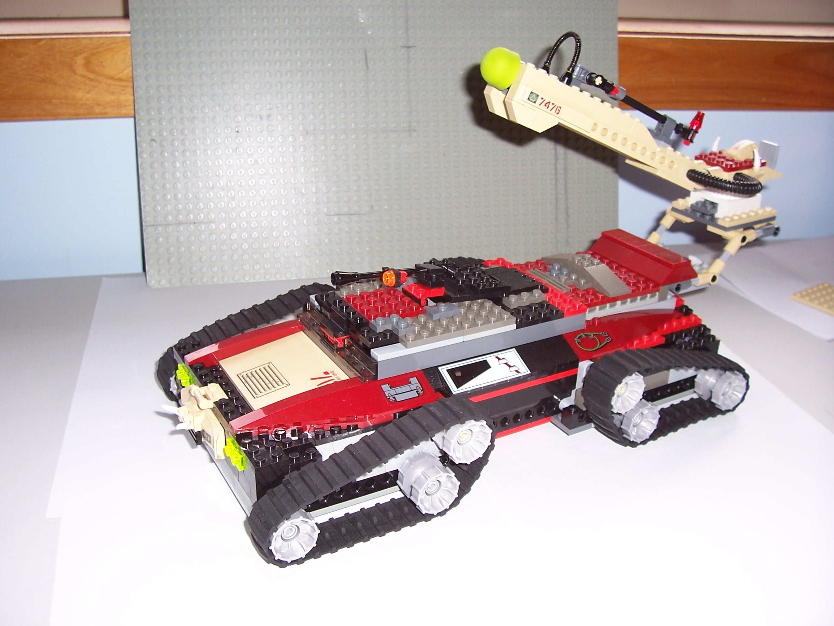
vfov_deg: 41.8
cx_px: 417
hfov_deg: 54.0
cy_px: 313
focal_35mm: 34
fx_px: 819
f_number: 2.7
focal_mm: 5.6
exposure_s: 1/60
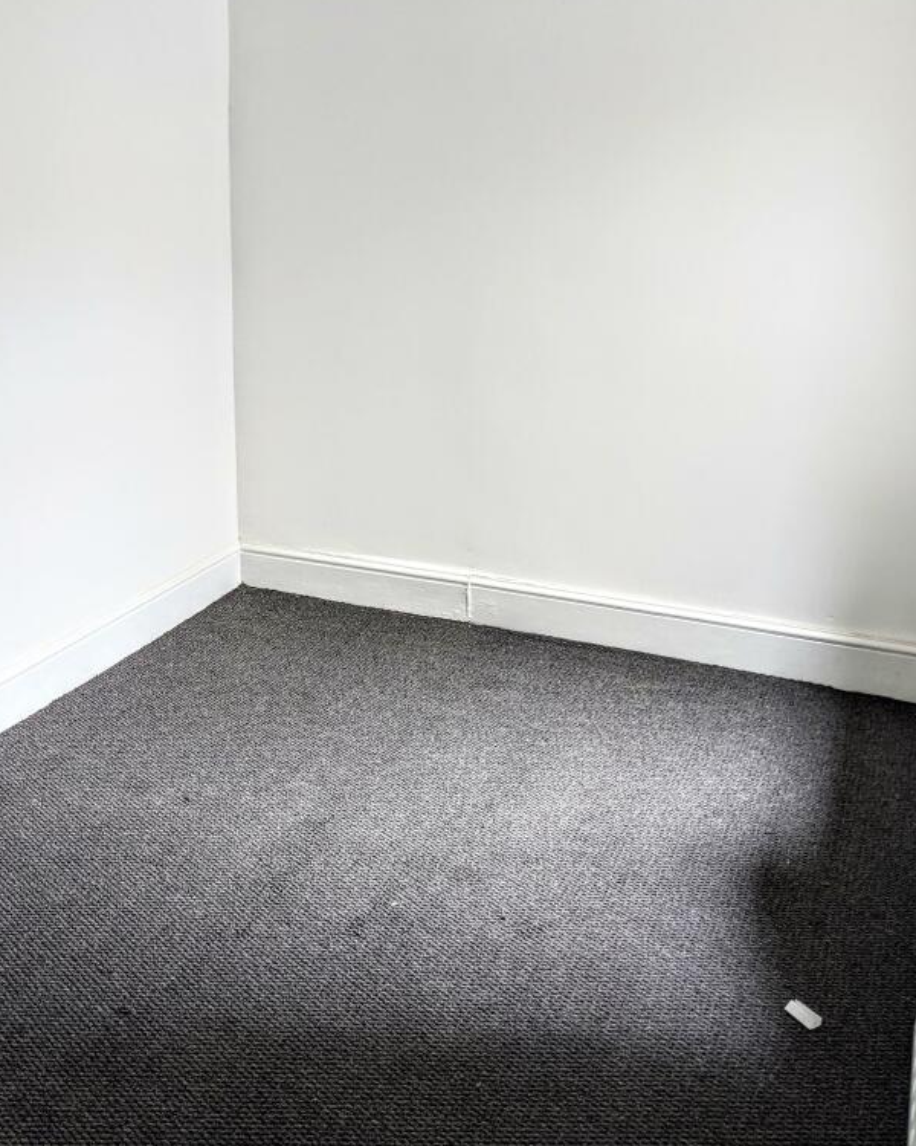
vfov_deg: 50.3
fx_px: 1220
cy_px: 567
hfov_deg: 40.8
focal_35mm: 36
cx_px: 333
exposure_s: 1/120
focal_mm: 4.38
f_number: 1.73
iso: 102
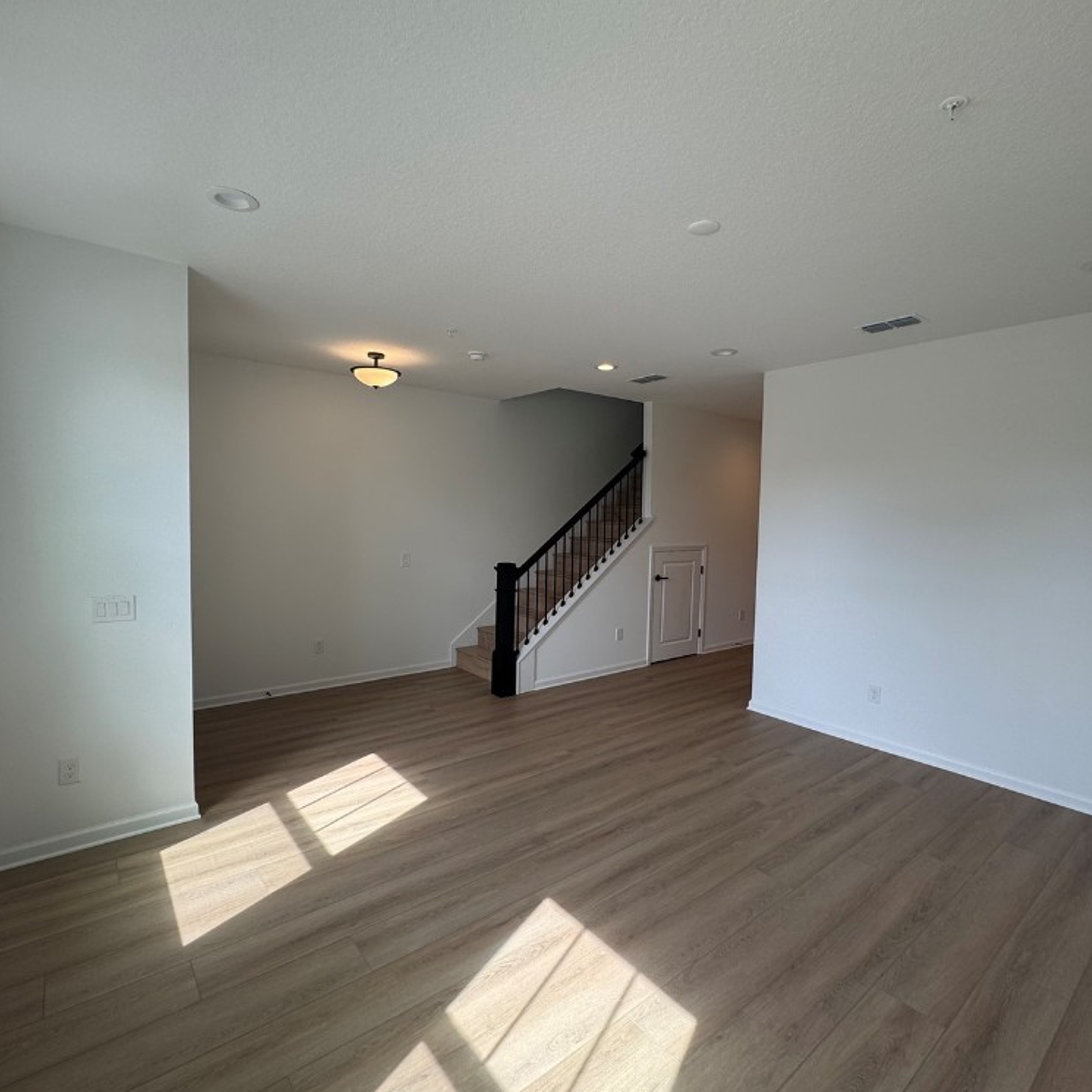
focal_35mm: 17
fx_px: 607
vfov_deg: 84.0
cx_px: 564
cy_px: 547
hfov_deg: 83.9
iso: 50
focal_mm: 2.22
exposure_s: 1/120
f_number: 2.2
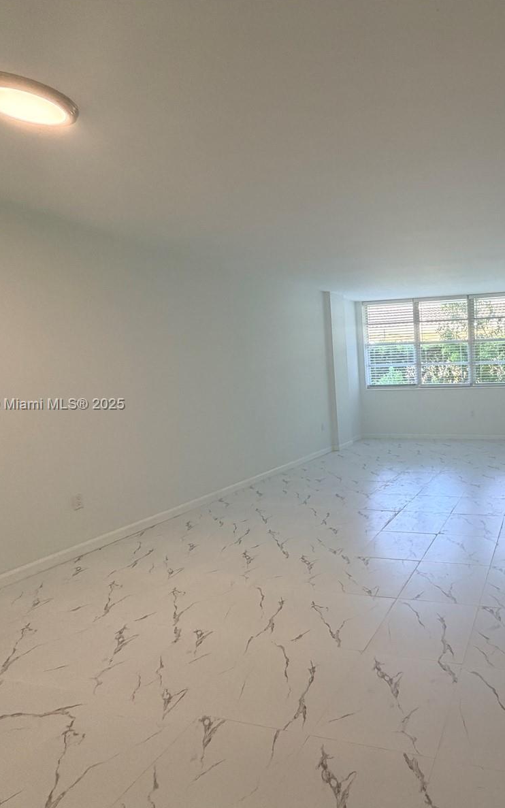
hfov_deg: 52.7
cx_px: 451
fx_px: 440
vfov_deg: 85.1
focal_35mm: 20
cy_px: 405
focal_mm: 2.22
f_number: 2.2
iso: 200
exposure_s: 1/120
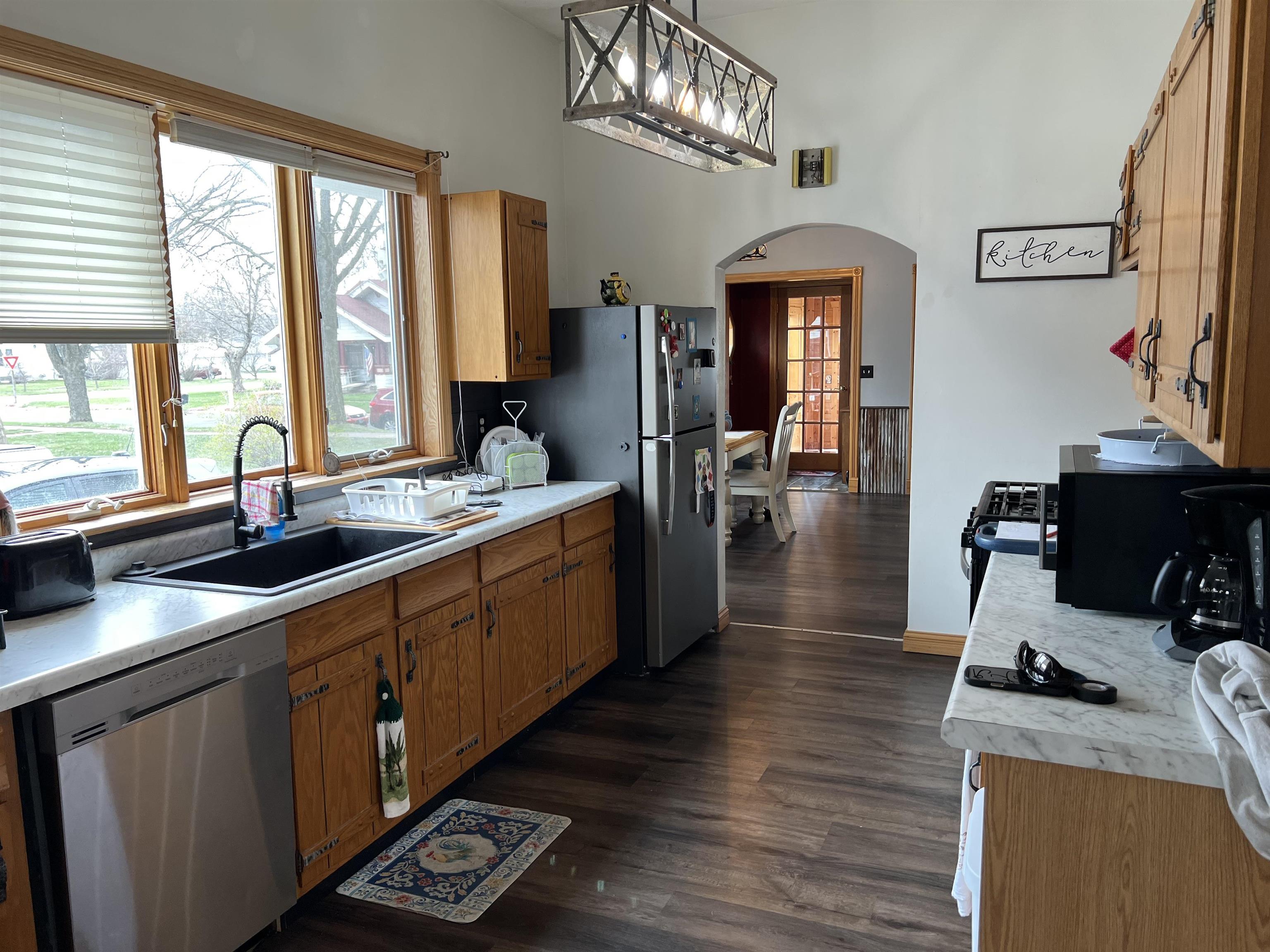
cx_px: 635
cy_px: 476
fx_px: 954
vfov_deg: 53.1
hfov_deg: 67.3
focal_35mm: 26
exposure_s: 1/120
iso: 80
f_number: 1.5
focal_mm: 5.7
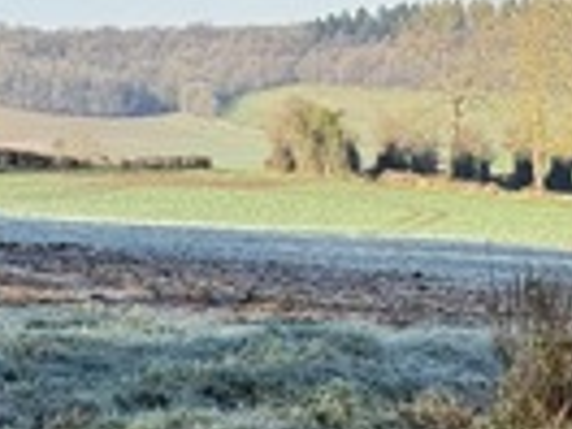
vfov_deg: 8.1
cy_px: 388
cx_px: 602
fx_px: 3007
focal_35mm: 182
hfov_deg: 10.7
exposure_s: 1/1980
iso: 64
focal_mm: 6.76
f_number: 1.78
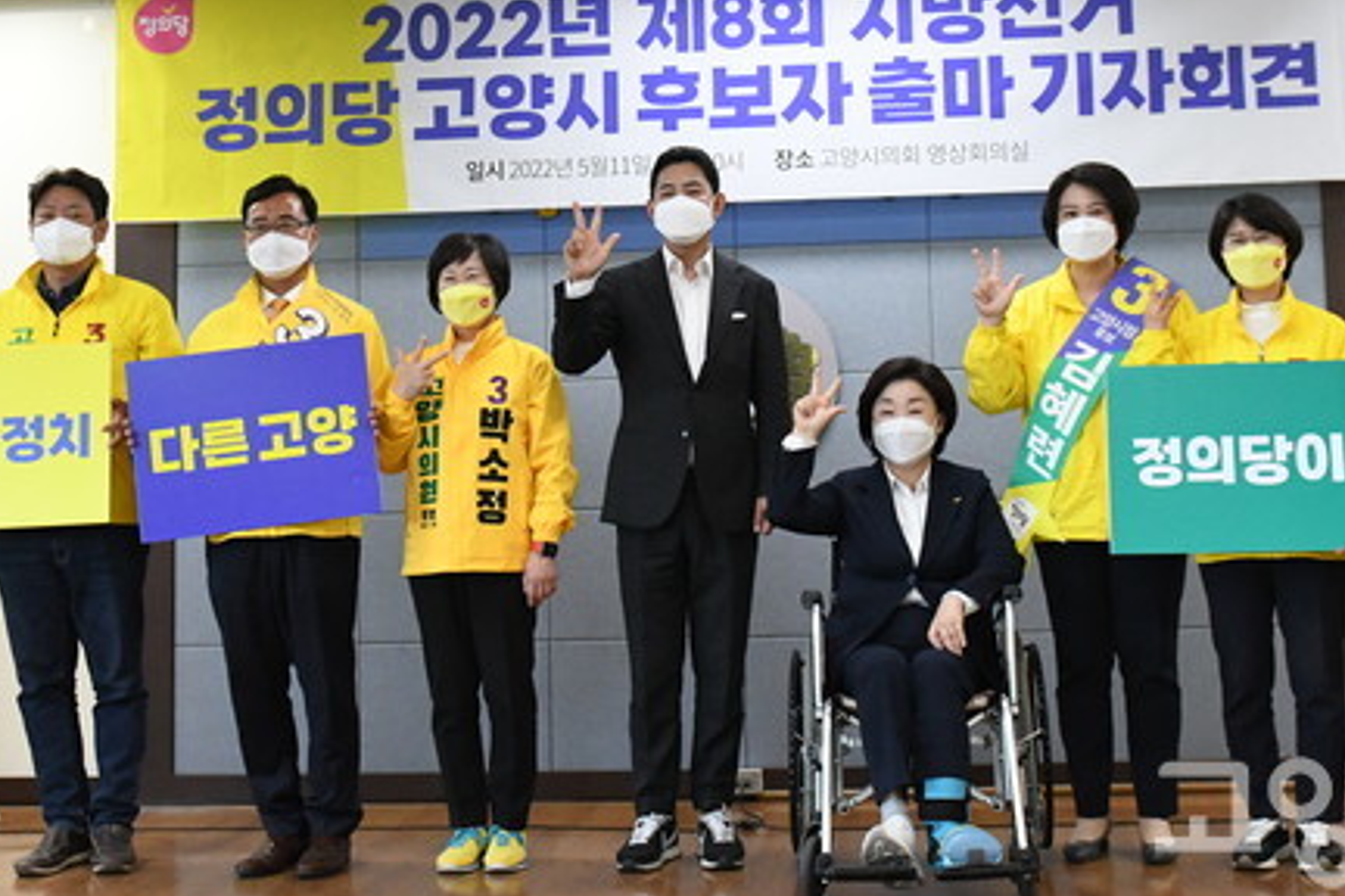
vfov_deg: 26.9
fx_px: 1868
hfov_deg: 39.6
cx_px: 735
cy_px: 314
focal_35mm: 50
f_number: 3.2
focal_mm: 24
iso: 8000
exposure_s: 1/1600
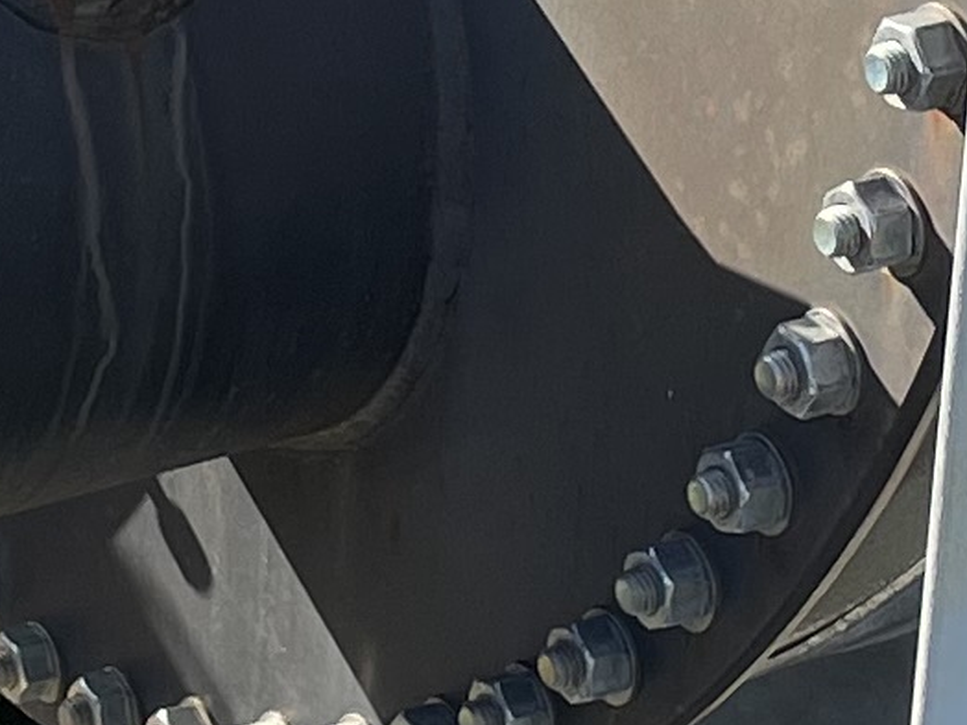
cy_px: -214
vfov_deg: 7.3
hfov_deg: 9.9
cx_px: 179
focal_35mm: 200
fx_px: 5587
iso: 32
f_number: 1.6
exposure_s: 1/1618
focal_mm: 4.2
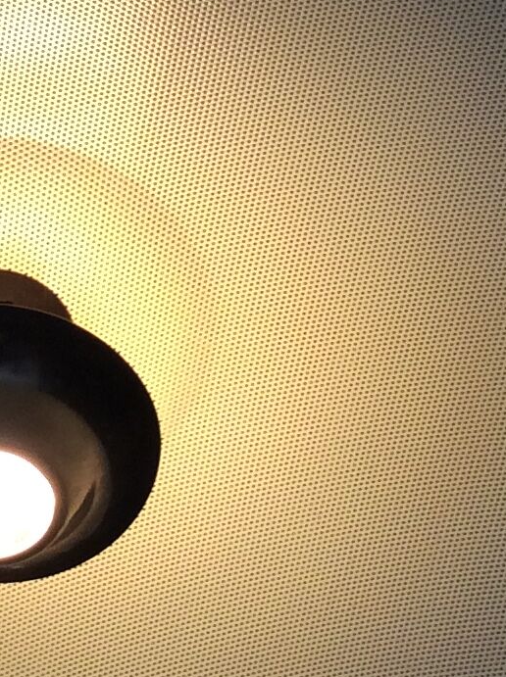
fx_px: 2345
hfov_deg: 12.2
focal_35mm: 120
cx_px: -9
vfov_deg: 16.4
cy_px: 266
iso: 64
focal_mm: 3.3
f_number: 2.4
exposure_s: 1/100
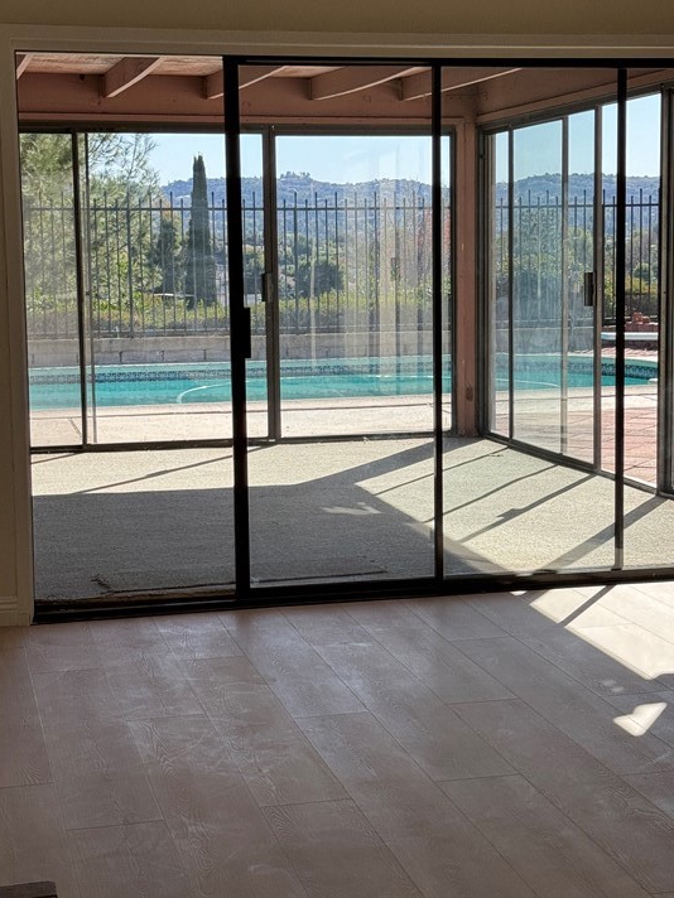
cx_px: 411
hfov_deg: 21.3
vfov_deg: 28.2
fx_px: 1791
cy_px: 424
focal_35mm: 69
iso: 64
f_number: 1.78
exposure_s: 1/2179
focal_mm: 6.86
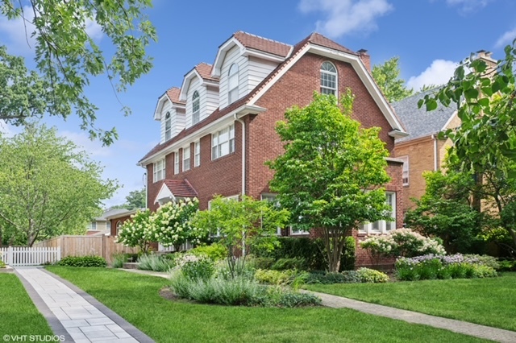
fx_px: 430
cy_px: 172
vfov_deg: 43.6
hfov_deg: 62.0
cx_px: 258
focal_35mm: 30
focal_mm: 30
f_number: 9.5
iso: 200
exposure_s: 1/90
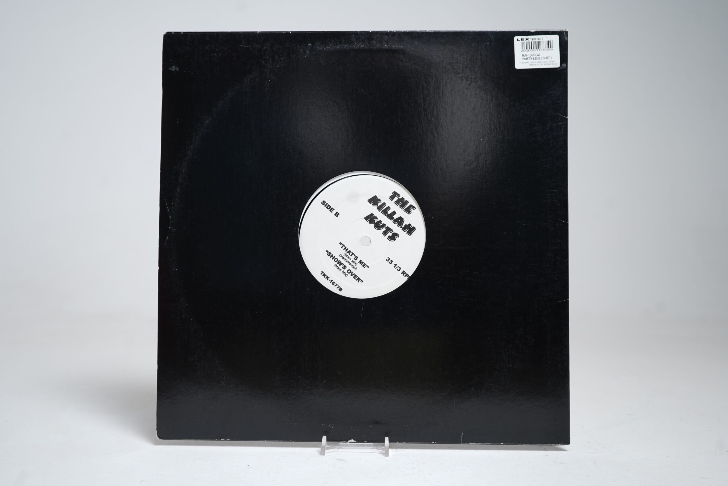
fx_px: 688
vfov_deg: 38.9
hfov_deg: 55.8
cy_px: 243
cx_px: 364
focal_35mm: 34
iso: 64
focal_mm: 34
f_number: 5
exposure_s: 1/6
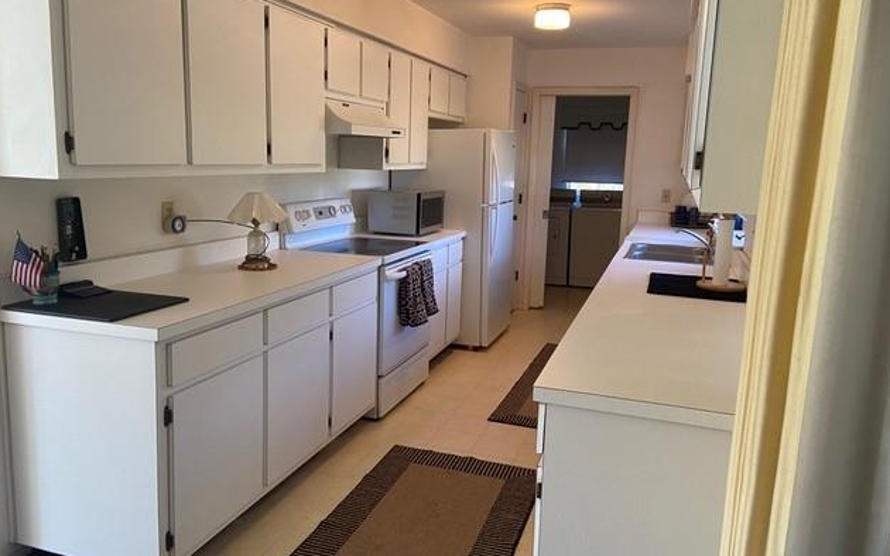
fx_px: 679
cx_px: 442
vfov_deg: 44.5
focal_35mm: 28
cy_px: 251
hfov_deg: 66.5
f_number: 1.8
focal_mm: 4.25
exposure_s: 1/60
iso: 80
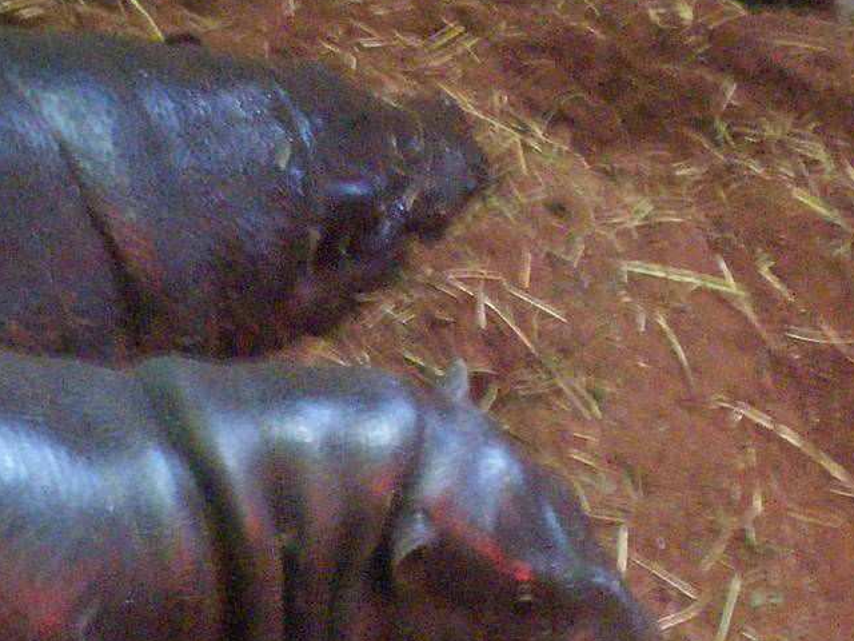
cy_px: 592
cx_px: 382
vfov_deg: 16.2
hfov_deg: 21.8
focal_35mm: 90
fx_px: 2220
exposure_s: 1/8
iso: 400
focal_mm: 5.9
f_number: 4.5
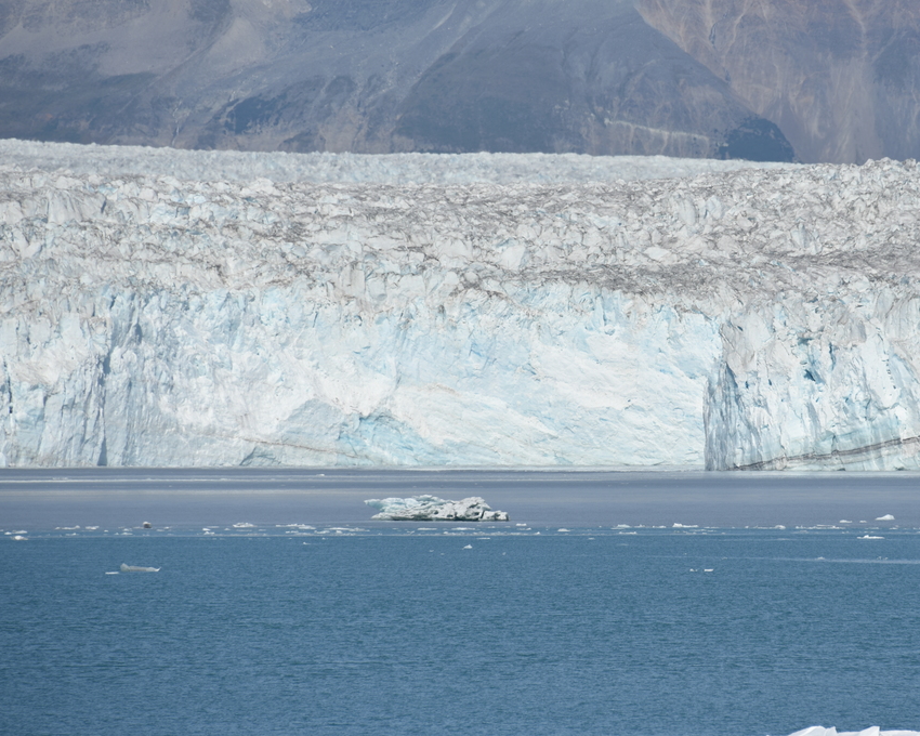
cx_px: 639
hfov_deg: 4.6
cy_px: 331
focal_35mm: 424
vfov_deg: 3.7
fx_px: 11545
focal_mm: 300
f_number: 9
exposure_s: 1/640
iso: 100
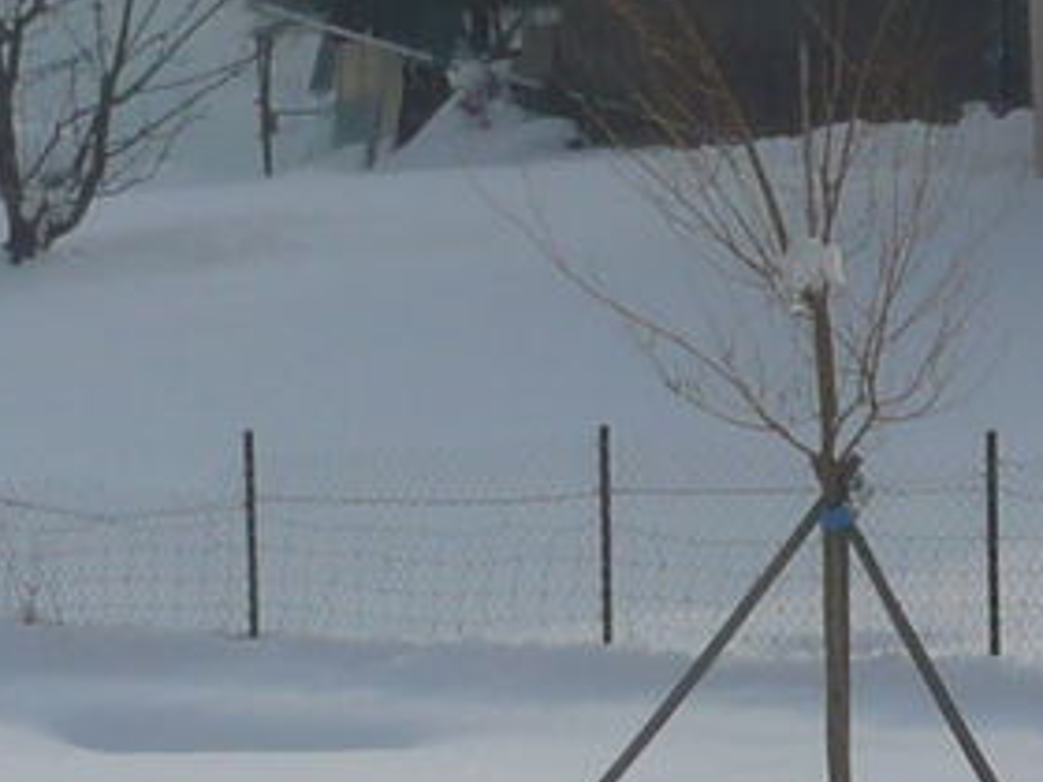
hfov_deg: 9.8
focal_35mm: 200
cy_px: 685
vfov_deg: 7.4
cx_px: 1147
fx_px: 6026
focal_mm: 5.8
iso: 100
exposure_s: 1/500
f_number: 8
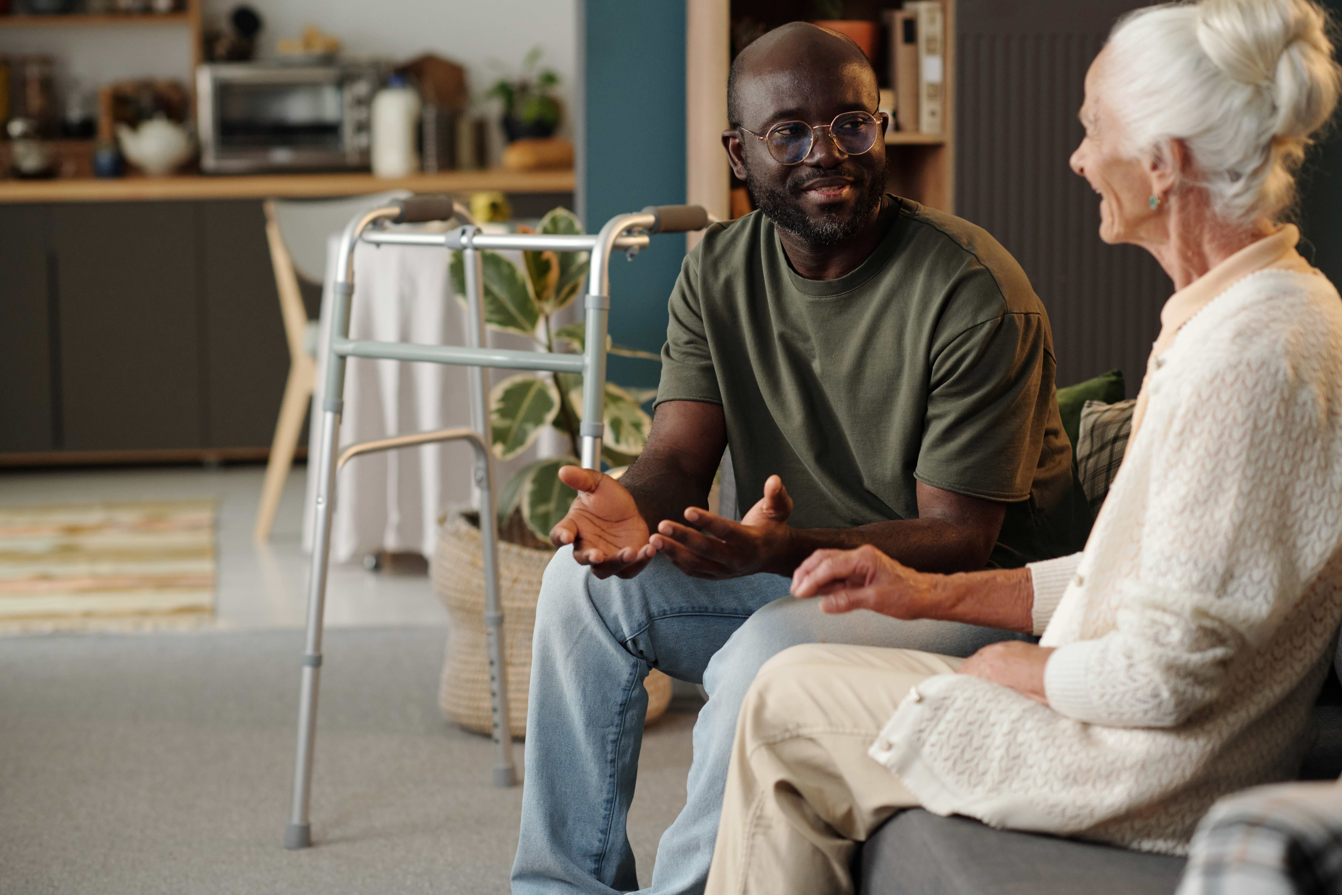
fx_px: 3168
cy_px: 448
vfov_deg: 16.1
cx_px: 671
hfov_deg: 23.9
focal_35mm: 85
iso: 1600
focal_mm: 85
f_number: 3.2
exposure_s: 1/200
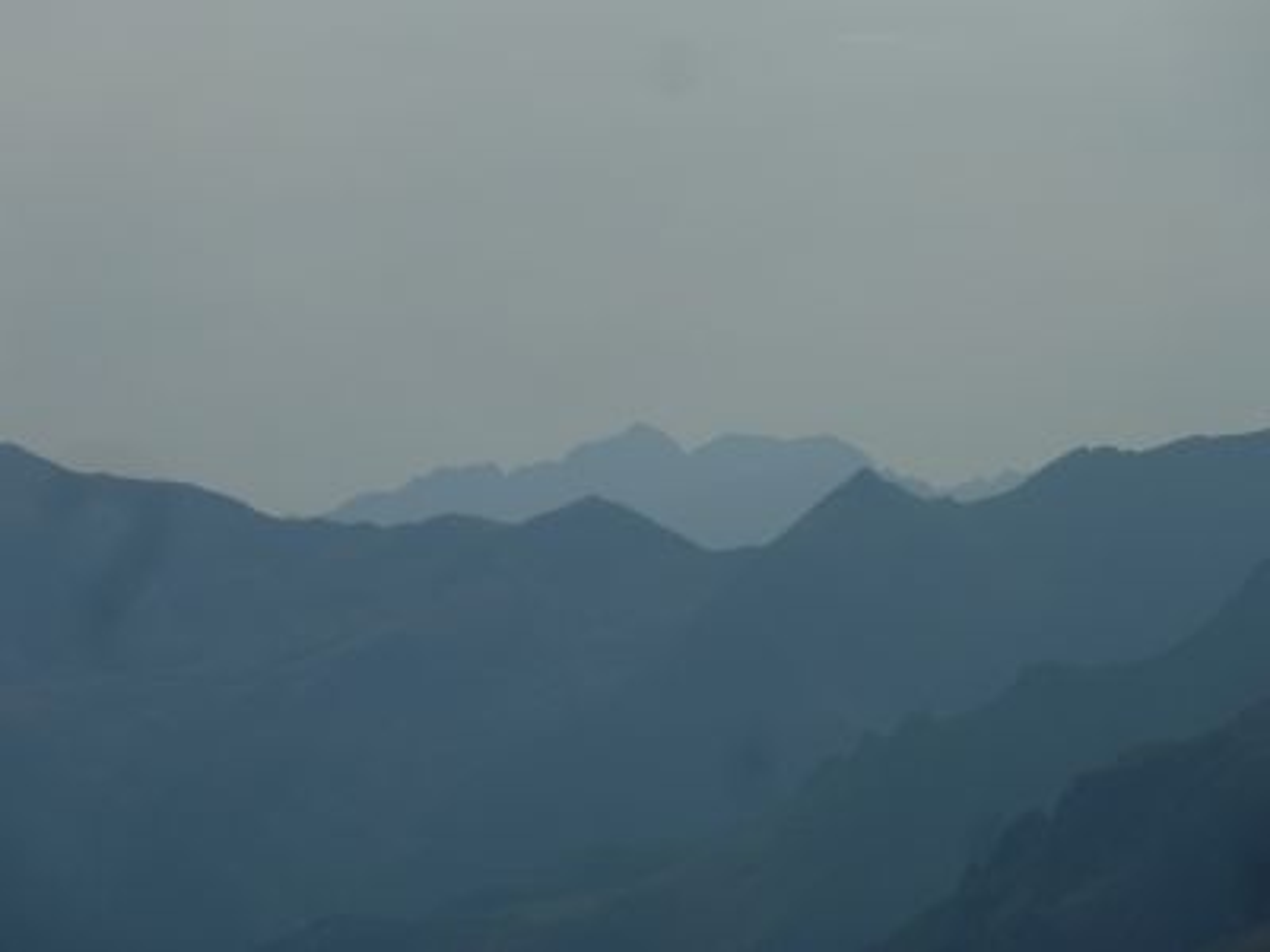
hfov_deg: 9.4
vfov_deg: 7.1
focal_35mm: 210
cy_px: 476
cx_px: 635
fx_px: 7705
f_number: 6.3
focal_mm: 34.4
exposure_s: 1/1600
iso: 80
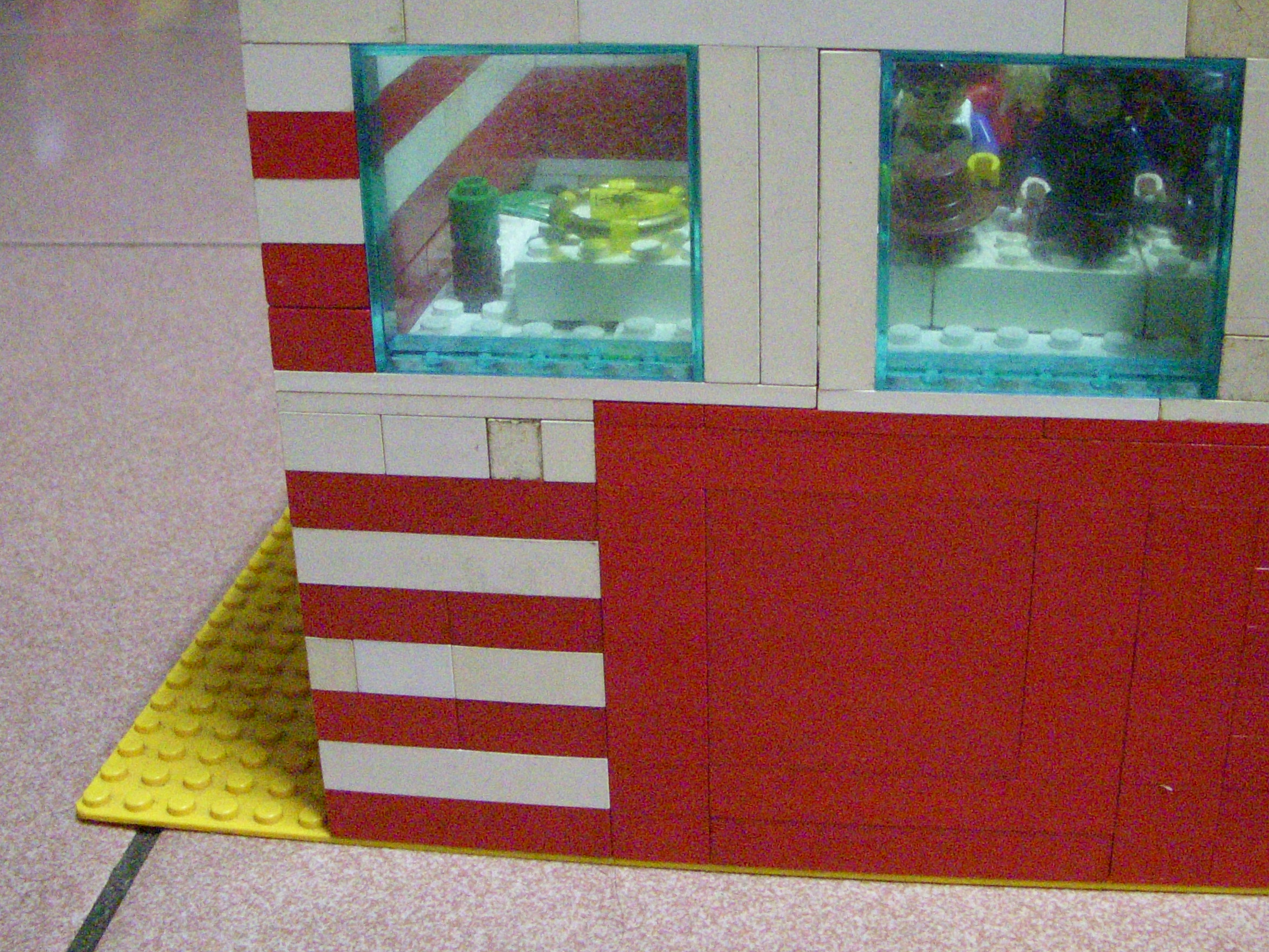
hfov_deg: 38.1
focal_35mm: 50
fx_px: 1833
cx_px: 708
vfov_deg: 29.1
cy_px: 393
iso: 1600
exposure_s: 1/40
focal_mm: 6.3
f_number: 3.3
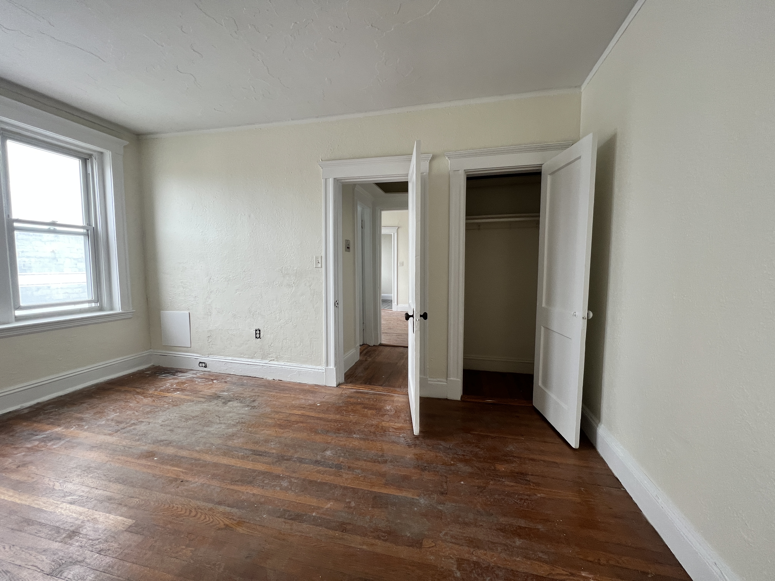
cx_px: 388
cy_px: 290
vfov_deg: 89.9
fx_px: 291
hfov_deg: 106.2
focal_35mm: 13
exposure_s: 1/99
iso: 50
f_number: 1.8
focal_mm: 1.57
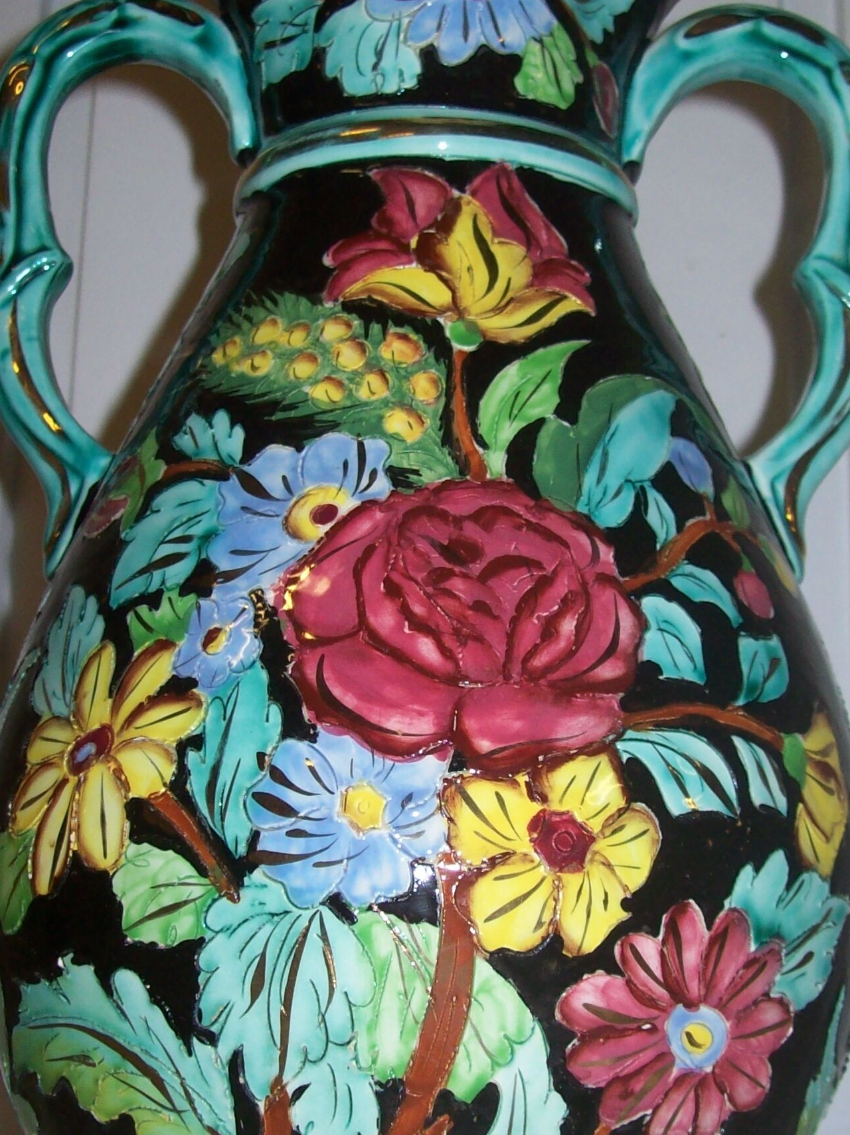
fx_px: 1966
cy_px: 581
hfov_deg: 24.4
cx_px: 462
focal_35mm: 60
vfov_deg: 32.2
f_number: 2.7
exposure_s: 1/64
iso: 80
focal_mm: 6
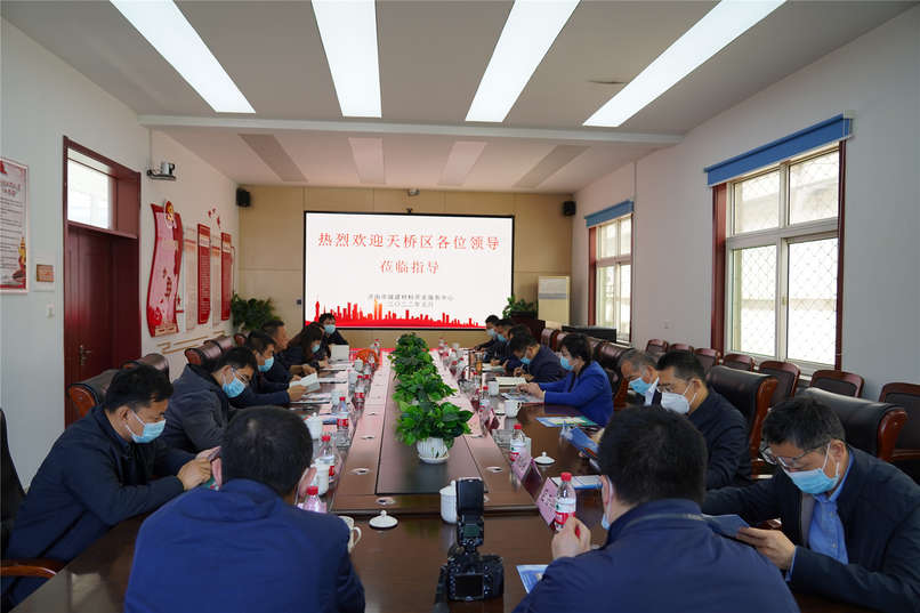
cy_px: 306
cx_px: 460
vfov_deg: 53.1
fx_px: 613
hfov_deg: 73.8
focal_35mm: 24
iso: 200
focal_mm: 24
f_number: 4
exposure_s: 1/60
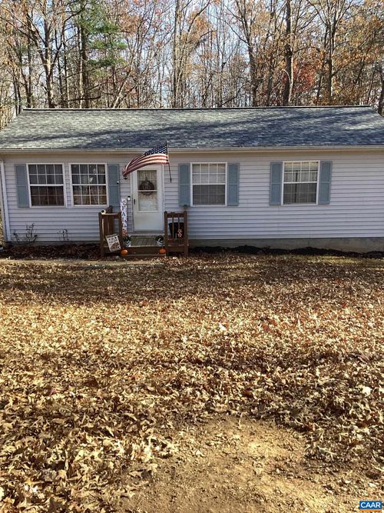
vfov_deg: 58.4
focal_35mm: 31
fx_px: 459
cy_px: 256
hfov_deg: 45.4
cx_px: 192
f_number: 2.4
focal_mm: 3.3
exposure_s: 1/206
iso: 25
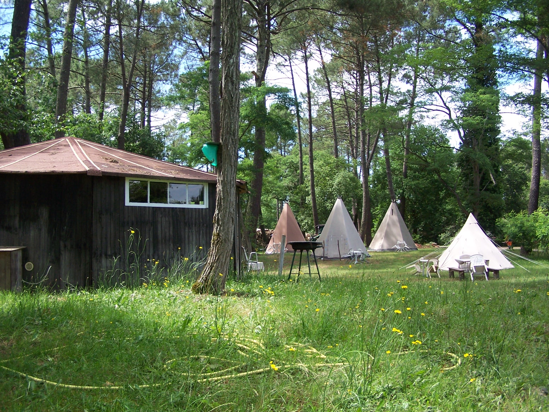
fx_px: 603
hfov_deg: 49.0
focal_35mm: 38
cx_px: 274
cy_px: 206
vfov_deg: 37.7
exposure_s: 1/320
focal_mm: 6.3
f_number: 2.8
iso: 80
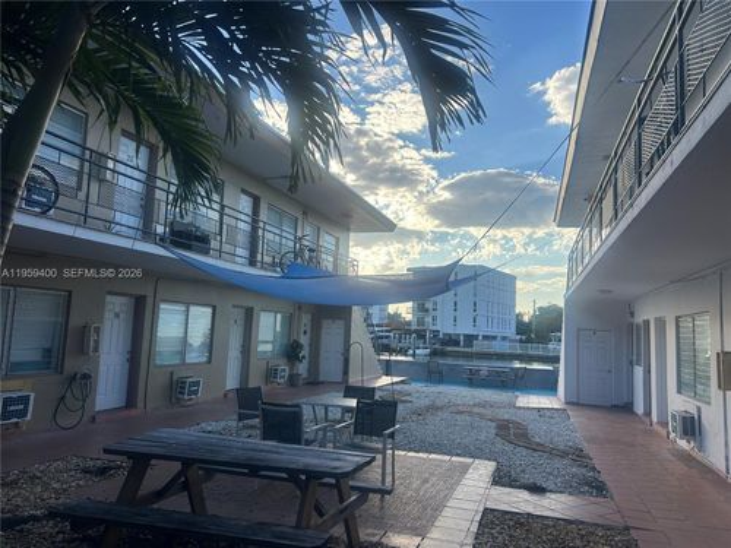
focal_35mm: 26
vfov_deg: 53.1
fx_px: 549
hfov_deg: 67.3
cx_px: 366
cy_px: 274
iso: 50
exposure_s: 1/2252
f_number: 1.5
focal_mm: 5.7
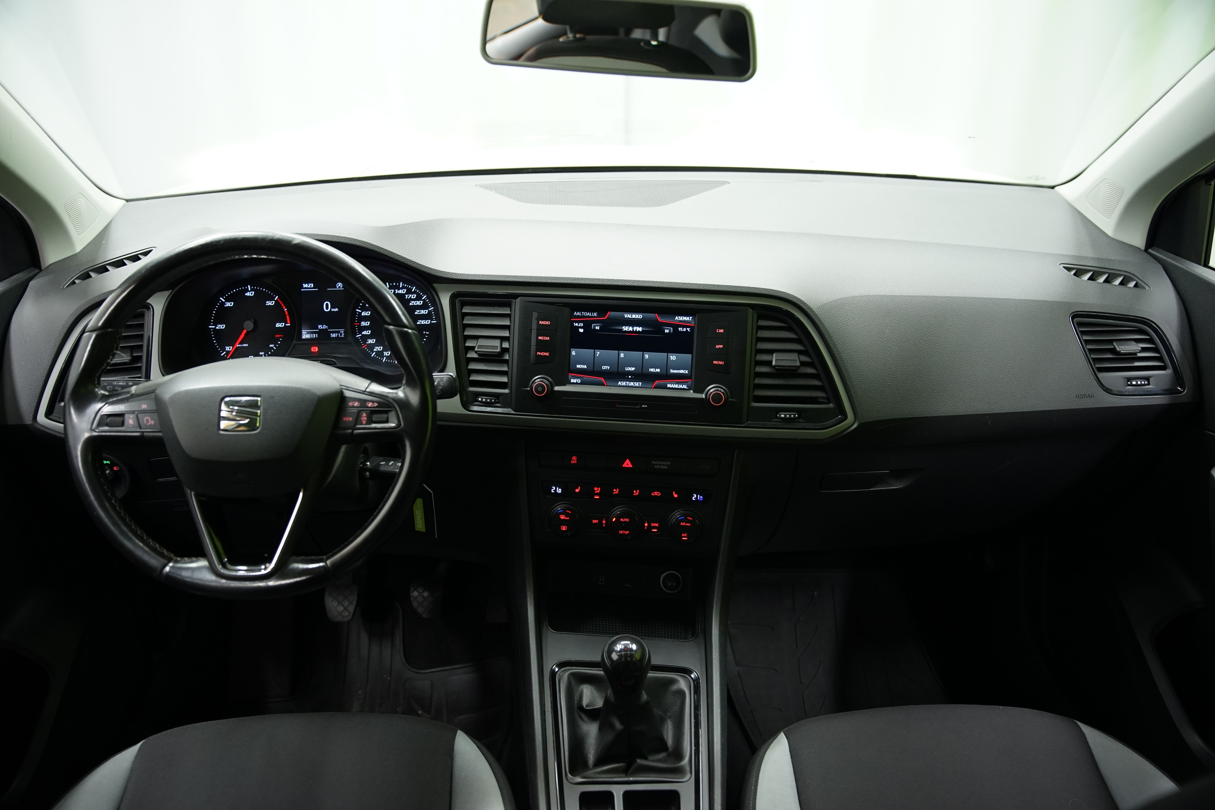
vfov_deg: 45.0
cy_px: 405
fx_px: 979
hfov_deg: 63.7
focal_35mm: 29
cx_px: 608
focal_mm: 29
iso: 1250
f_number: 3.2
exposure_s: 1/30
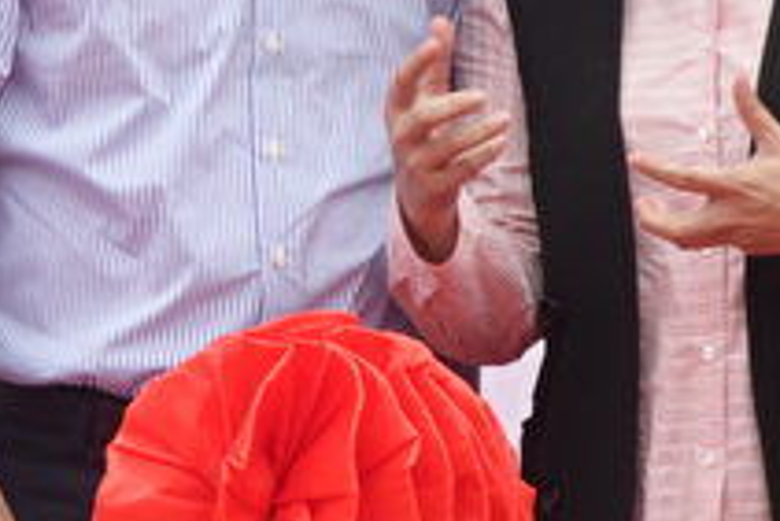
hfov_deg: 2.0
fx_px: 22201
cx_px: 329
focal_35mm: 1024
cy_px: -63
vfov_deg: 1.3
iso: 3200
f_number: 32
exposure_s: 1/250
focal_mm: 240
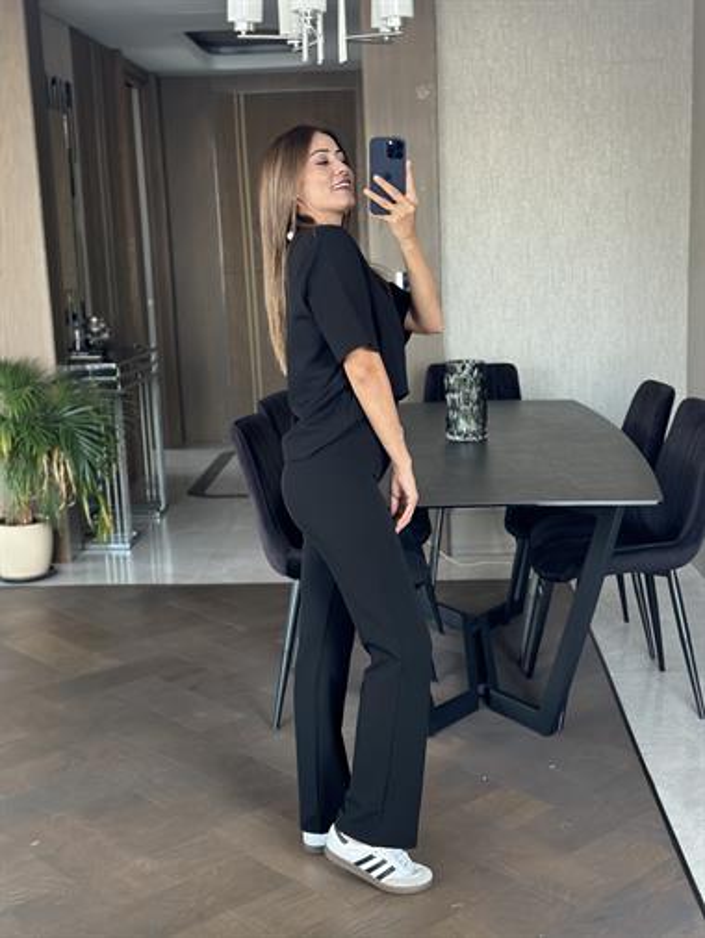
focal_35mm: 48
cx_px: 352
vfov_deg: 39.6
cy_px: 469
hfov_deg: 30.3
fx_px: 1302
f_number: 1.78
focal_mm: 6.86
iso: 250
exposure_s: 1/60
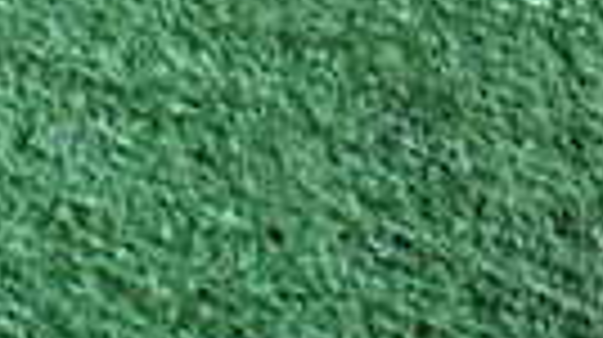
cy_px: -608
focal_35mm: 176
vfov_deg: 6.4
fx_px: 2811
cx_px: 1040
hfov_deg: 11.5
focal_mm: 6.37
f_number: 2.5
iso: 400
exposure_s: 1/40
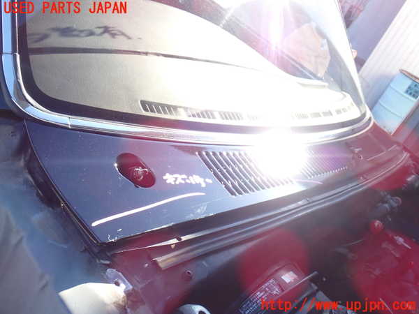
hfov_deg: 49.0
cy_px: 157
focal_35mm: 38
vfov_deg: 37.7
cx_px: 210
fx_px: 460
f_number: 3.5
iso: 100
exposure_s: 1/125
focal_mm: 6.83
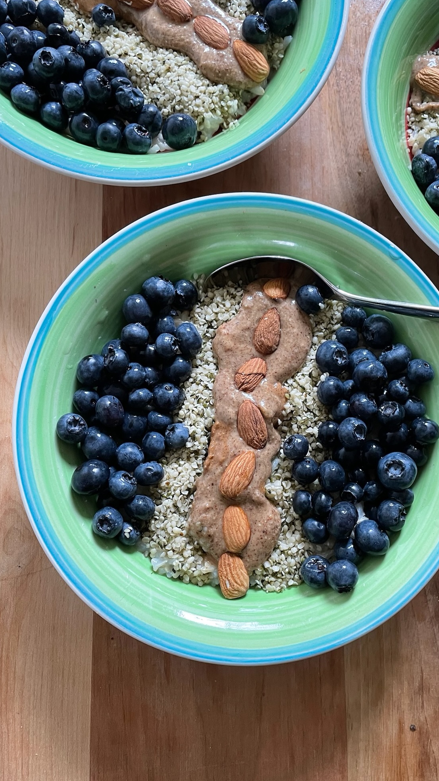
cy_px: 395
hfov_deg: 40.0
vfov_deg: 66.1
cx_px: 260
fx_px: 600
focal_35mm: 29
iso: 160
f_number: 1.6
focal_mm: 4.2
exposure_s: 1/60
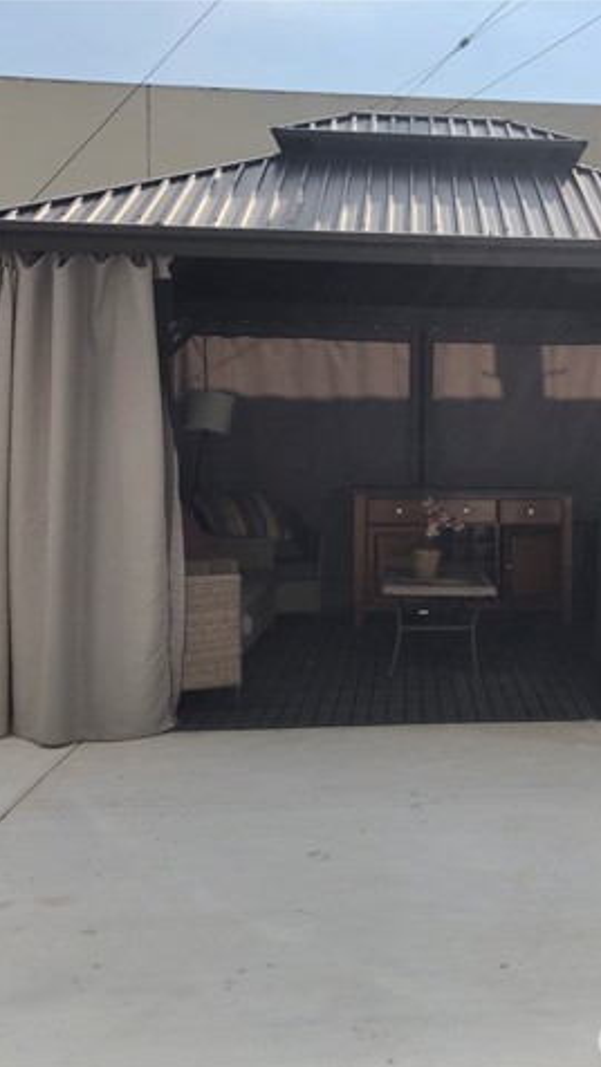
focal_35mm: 41
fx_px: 1161
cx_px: 536
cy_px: 536
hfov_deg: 28.0
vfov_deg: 49.4
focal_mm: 3.99
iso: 20
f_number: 1.8
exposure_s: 1/2088
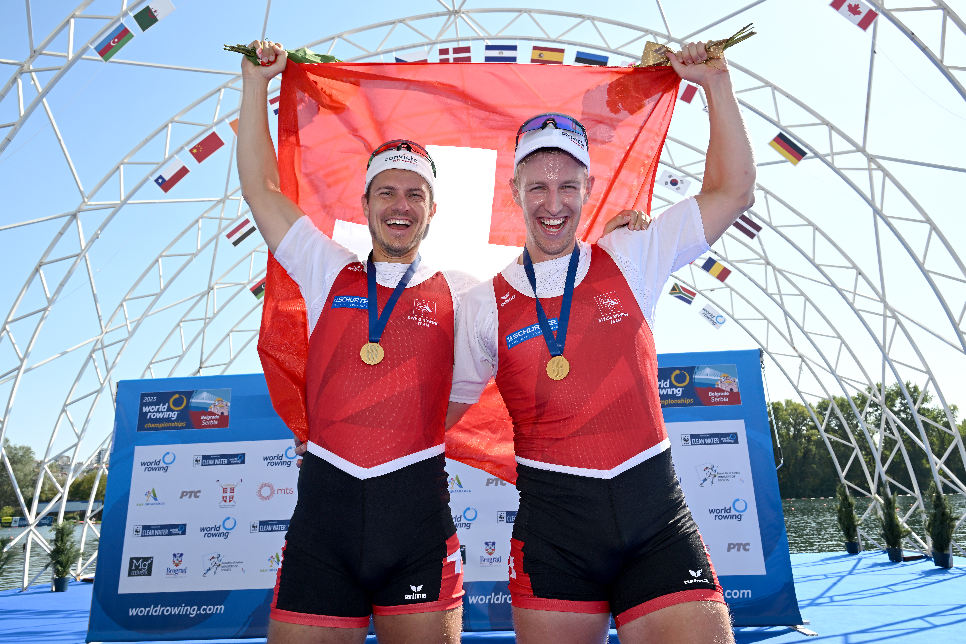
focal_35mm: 24
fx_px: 644
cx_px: 483
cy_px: 322
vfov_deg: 53.1
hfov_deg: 73.7
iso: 160
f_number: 9
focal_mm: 24
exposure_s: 1/200
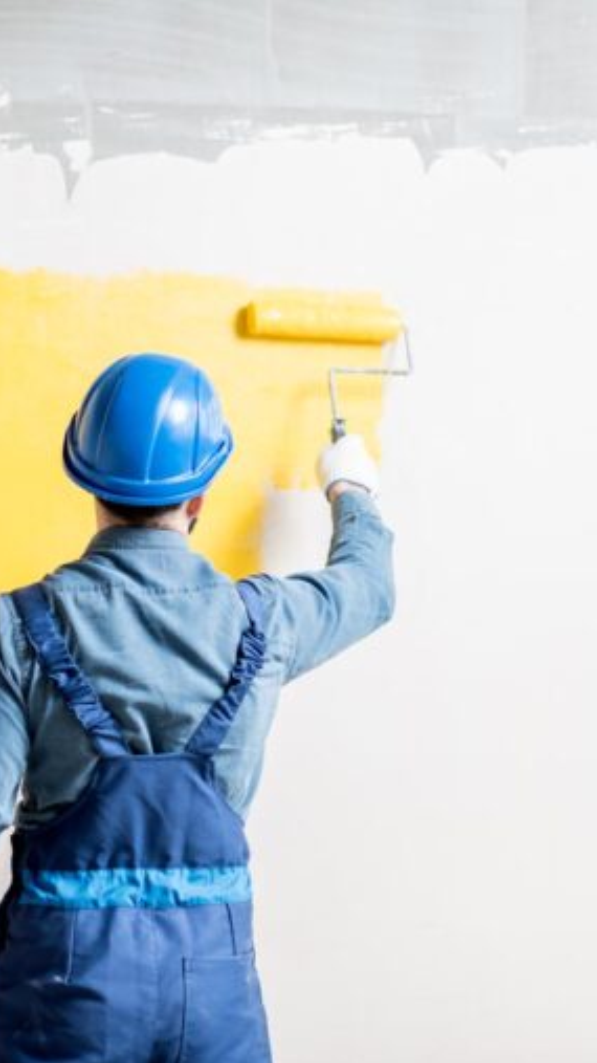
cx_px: 348
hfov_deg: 9.0
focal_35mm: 135
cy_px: 535
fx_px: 3801
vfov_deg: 15.9
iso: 200
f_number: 2.2
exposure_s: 1/160
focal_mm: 85
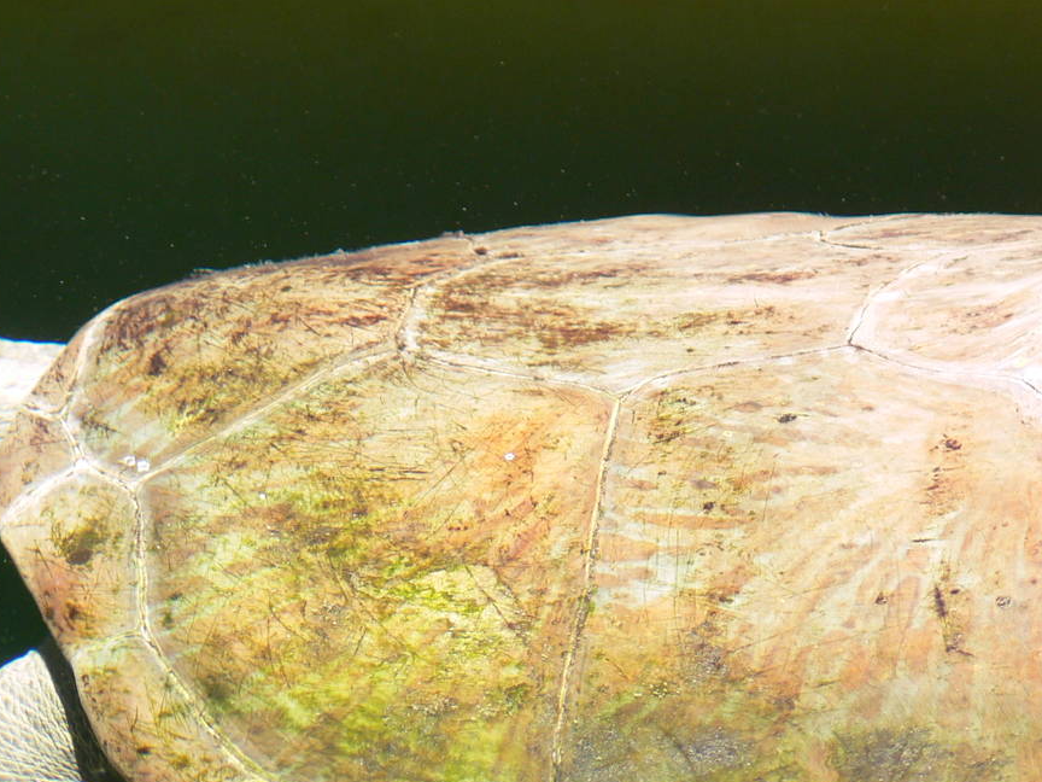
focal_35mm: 491
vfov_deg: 3.0
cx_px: 78
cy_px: 539
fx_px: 14780
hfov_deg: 4.0
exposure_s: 1/60
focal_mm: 56.1
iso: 80
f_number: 4
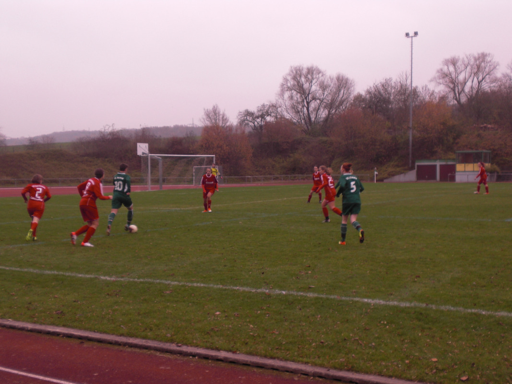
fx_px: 754
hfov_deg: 37.5
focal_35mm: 51
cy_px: 192
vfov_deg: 28.6
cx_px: 256
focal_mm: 8.44
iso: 64
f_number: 3.6
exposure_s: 1/80
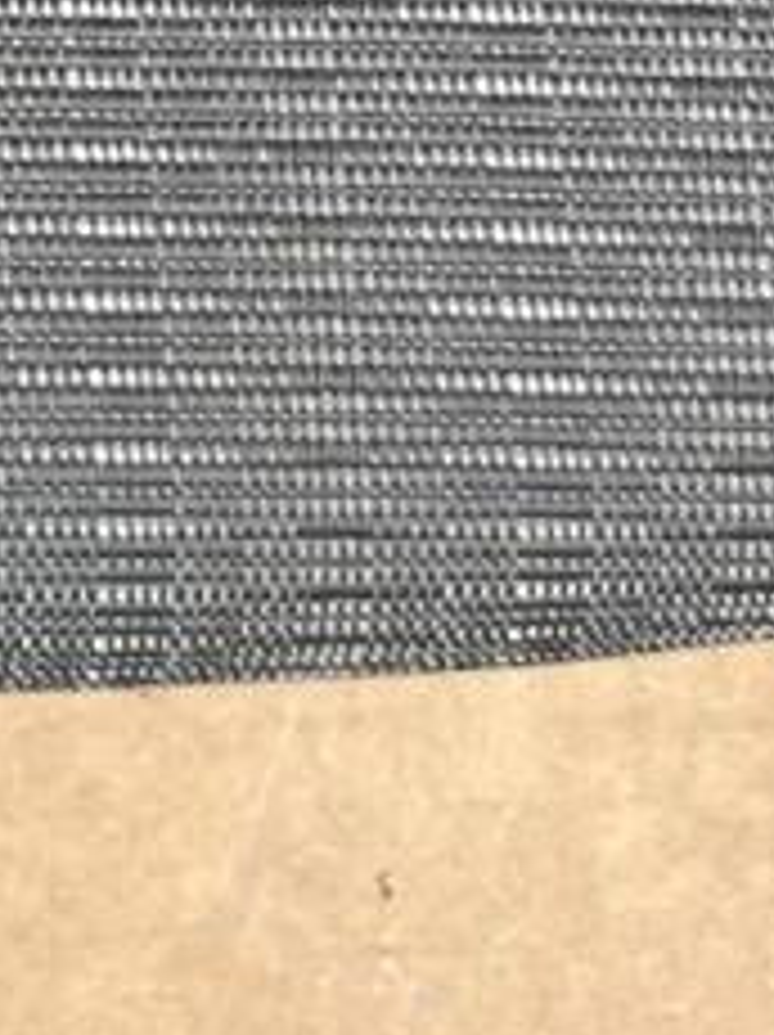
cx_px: -634
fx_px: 5406
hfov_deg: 7.9
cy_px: -2110
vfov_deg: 8.9
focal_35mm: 181
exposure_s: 1/237
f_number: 1.6
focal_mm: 5.1
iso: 40
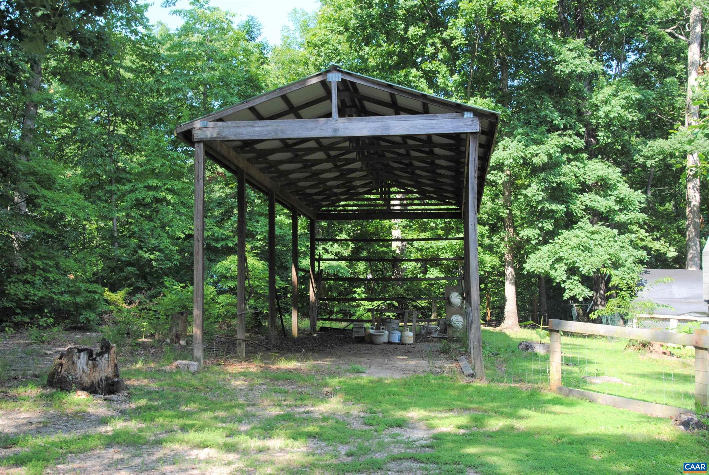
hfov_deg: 49.5
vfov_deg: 34.3
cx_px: 354
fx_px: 769
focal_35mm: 39
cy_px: 238
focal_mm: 26
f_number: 5.6
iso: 180
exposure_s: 1/125
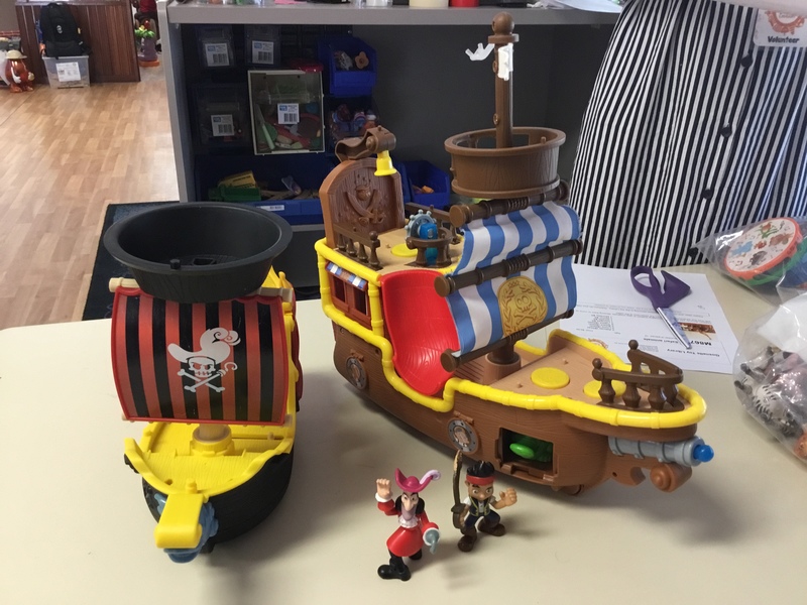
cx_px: 404
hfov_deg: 58.4
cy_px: 302
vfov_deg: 45.4
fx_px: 723
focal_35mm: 31
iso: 160
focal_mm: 3.3
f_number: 2.4
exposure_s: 1/33
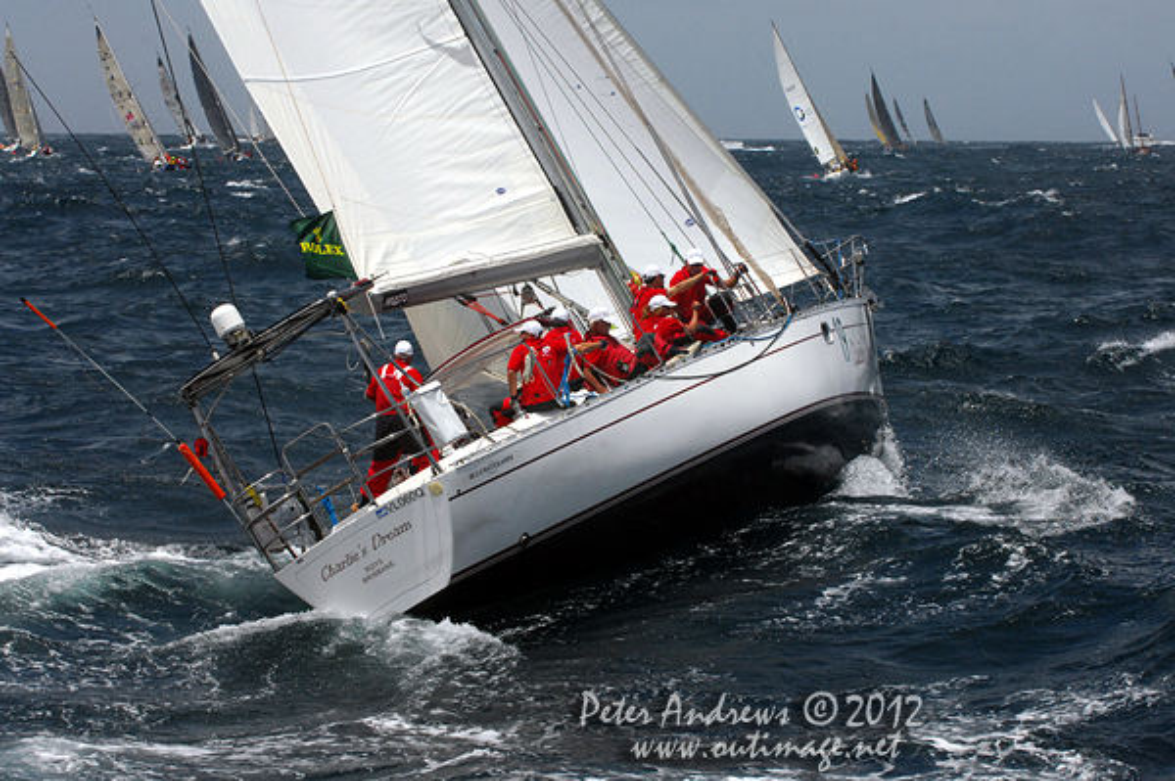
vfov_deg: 9.3
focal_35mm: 147
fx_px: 4794
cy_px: 390
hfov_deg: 14.0
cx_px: 588
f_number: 9.5
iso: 400
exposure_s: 1/1000
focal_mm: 98
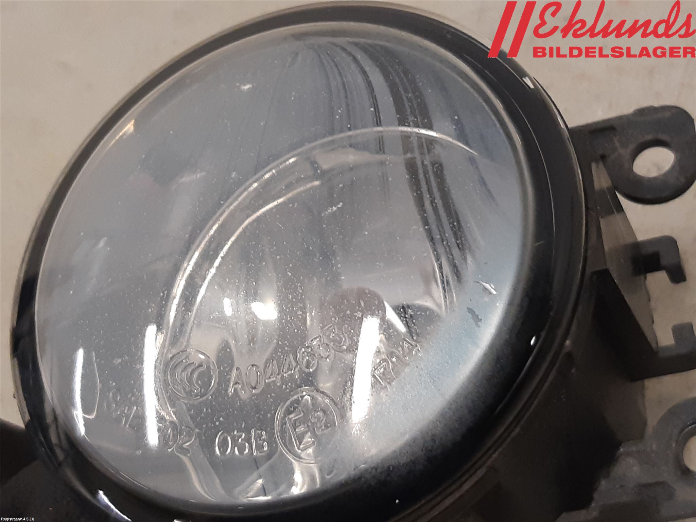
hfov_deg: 67.3
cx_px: 348
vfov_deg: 53.1
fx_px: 523
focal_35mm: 26
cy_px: 261
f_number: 1.7
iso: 125
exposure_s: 1/50
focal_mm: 3.93
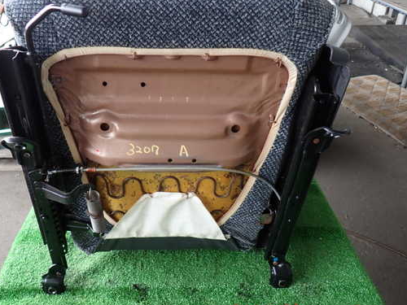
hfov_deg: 59.7
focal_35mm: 30
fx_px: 353
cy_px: 140
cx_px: 174
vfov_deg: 46.8
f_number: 2
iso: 100
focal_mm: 4.5
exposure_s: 1/80
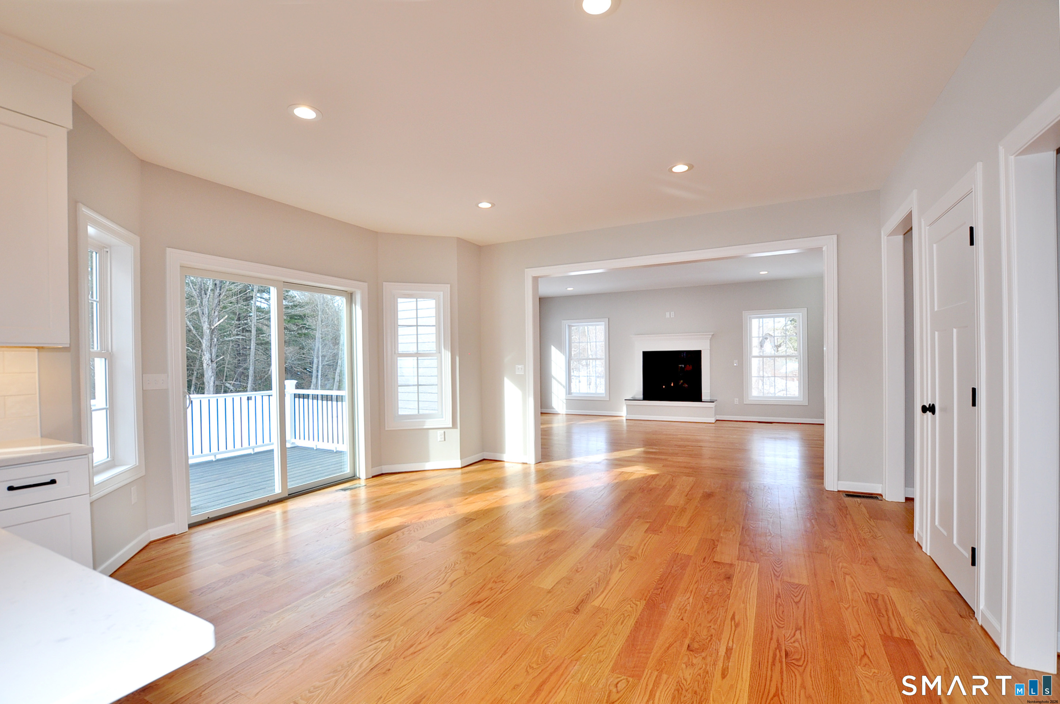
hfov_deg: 100.5
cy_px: 352
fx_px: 441
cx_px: 530
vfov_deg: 77.2
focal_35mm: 15
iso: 200
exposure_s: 1/125
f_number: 5
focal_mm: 10
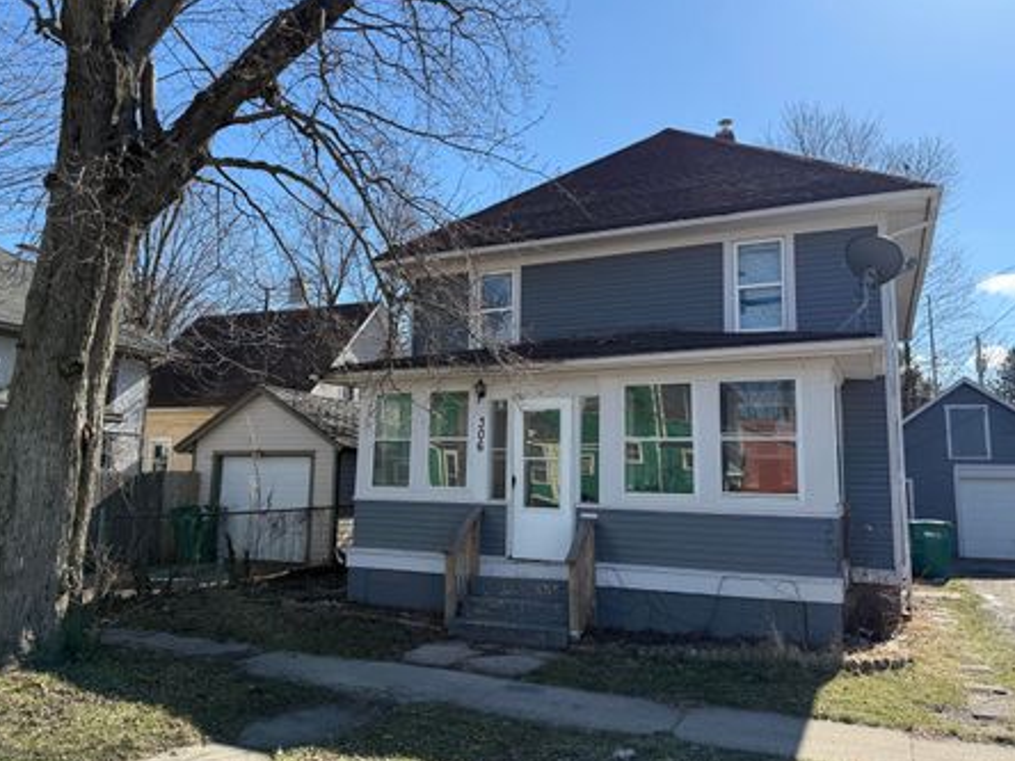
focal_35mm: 27
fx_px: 792
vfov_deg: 51.3
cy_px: 365
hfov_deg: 65.2
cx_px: 471
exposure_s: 1/3425
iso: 100
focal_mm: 6.76
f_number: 1.78
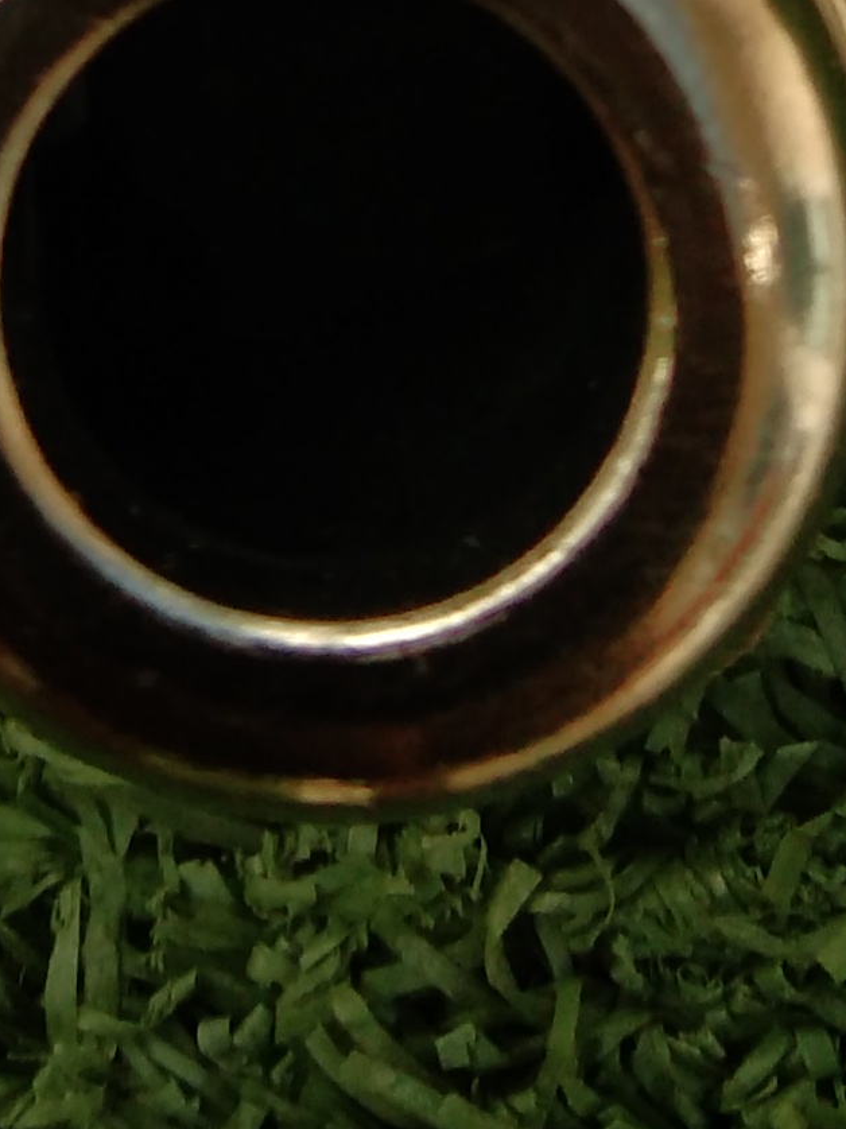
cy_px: -1349
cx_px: 221
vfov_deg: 11.5
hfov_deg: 9.9
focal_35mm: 149
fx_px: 4858
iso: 136
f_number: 2.2
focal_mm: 3.65
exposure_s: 1/100
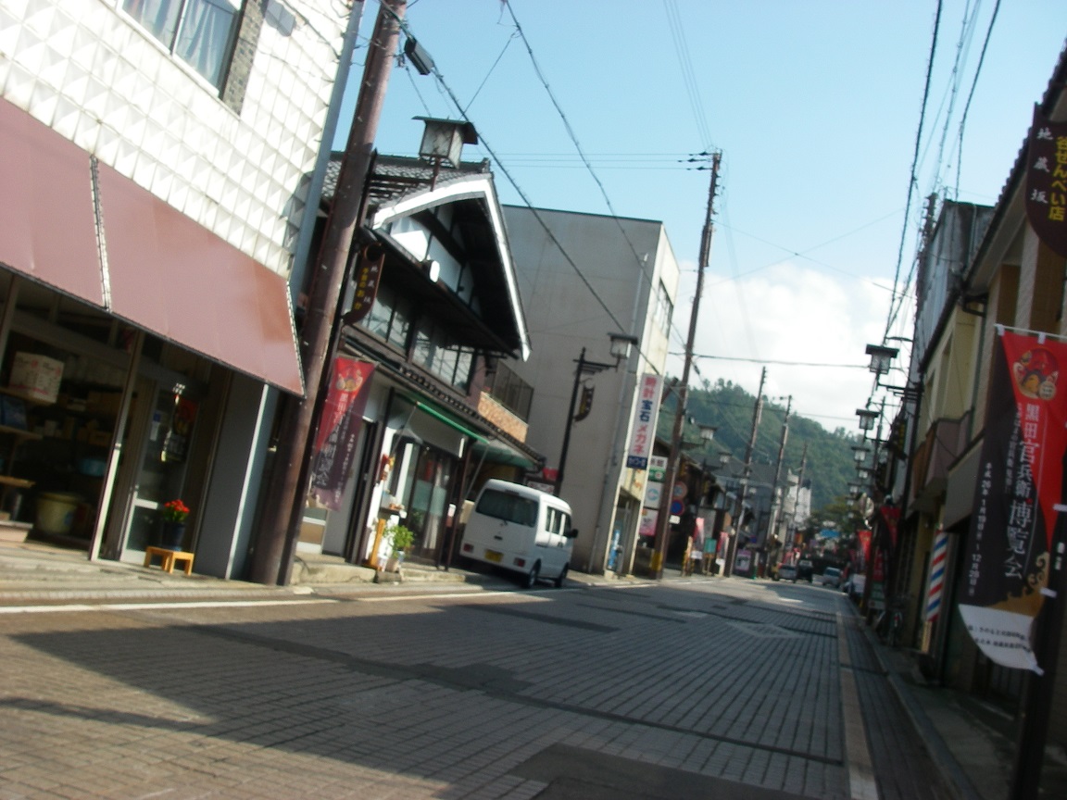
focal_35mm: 38
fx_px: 1171
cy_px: 400
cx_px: 534
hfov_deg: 49.0
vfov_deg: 37.7
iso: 64
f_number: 6.6
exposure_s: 1/160
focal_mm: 6.3
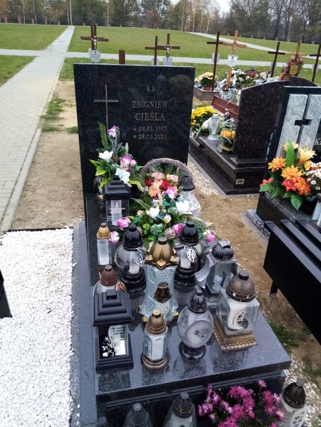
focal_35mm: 26
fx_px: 321
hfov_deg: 53.1
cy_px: 214
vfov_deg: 67.3
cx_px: 160
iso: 117
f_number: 1.8
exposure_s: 1/100
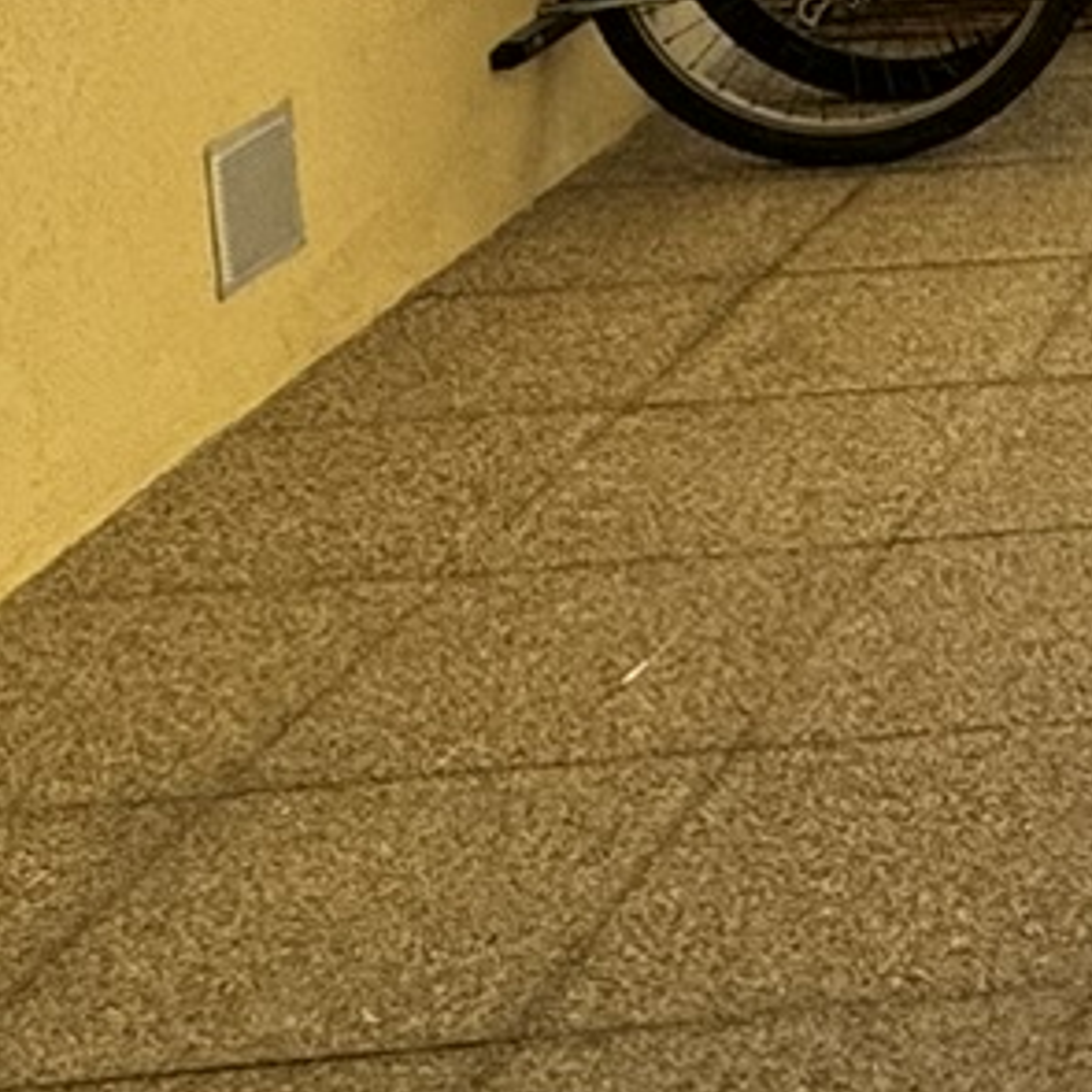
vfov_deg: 18.1
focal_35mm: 86
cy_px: -526
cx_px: 2365
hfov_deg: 15.1
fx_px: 3069
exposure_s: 1/544
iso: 40
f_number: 2.2
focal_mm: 2.22
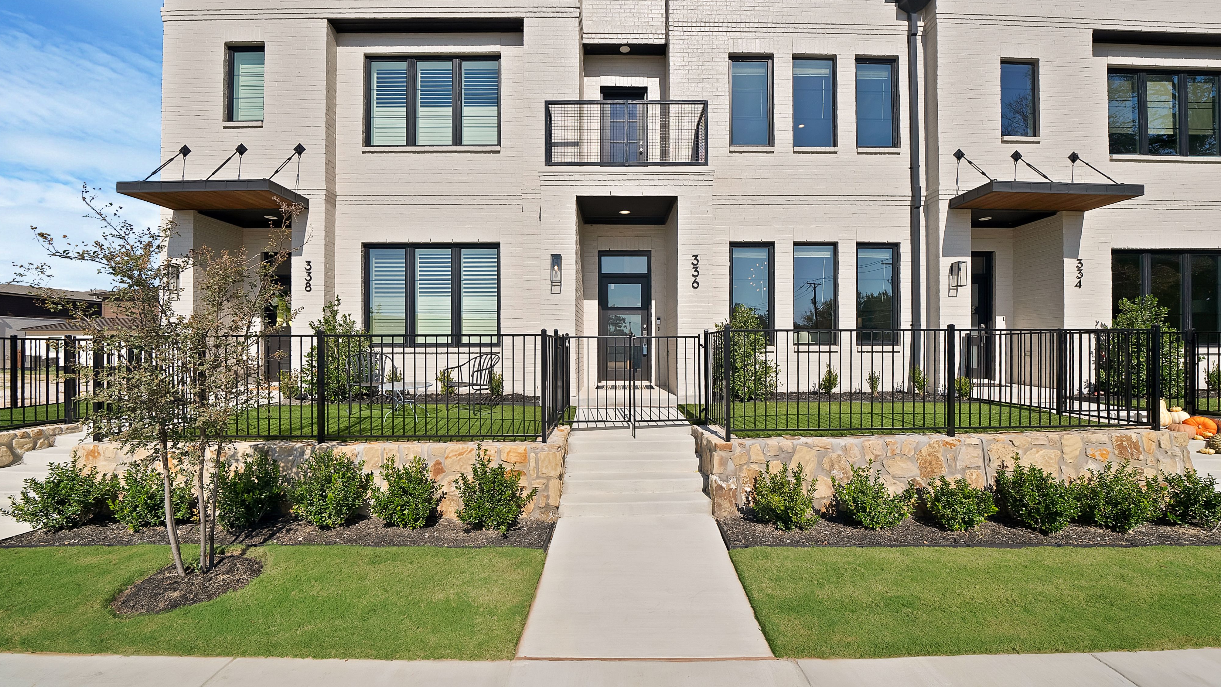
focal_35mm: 13
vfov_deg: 78.3
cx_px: 622
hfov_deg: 110.8
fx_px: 421
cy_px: 317
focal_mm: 12
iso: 640
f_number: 9
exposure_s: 1/800
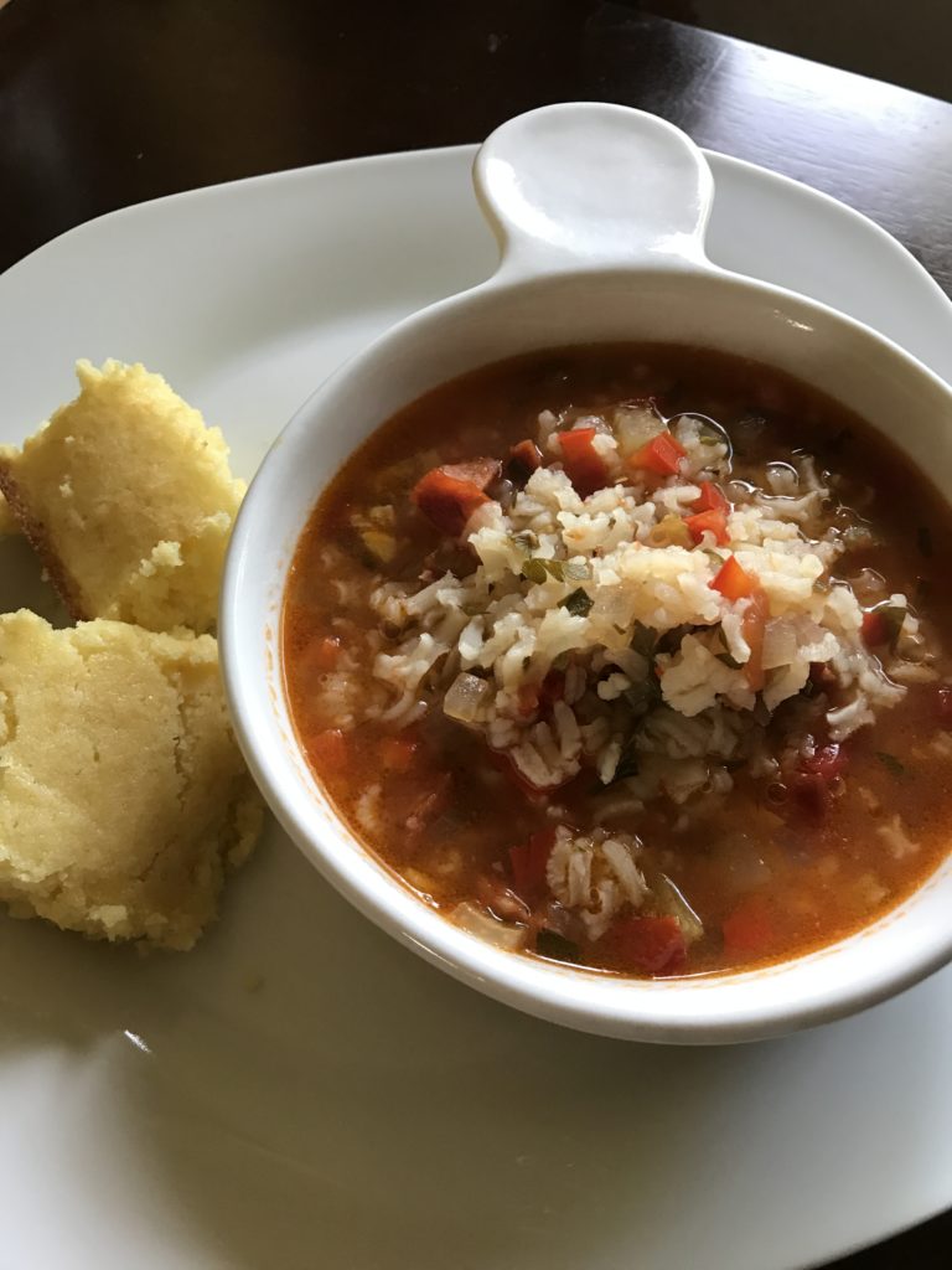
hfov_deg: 49.7
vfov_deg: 63.4
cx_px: 476
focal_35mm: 28
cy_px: 635
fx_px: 1027
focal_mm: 3.99
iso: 40
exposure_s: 1/15
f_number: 1.8
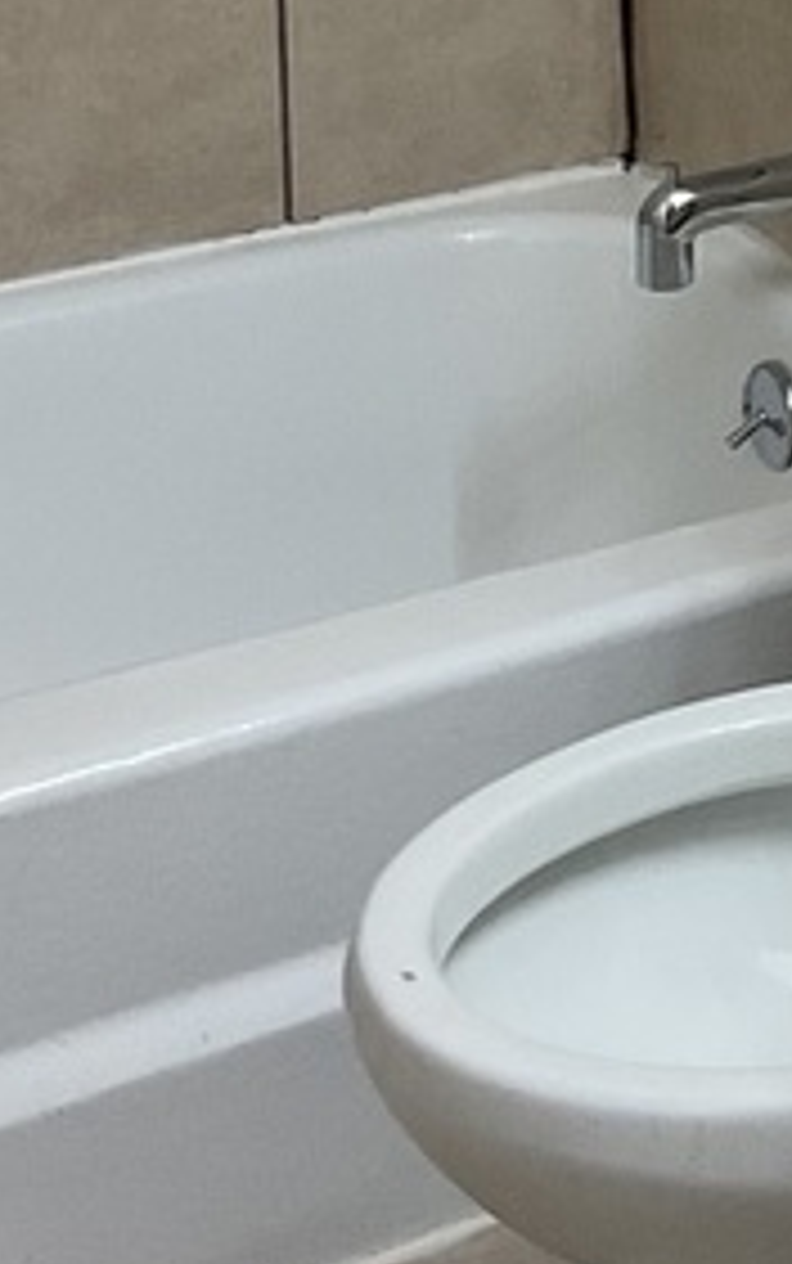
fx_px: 4069
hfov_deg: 10.8
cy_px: -414
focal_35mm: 118
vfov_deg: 16.6
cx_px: 1130
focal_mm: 3
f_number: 1.8
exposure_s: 1/60
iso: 50
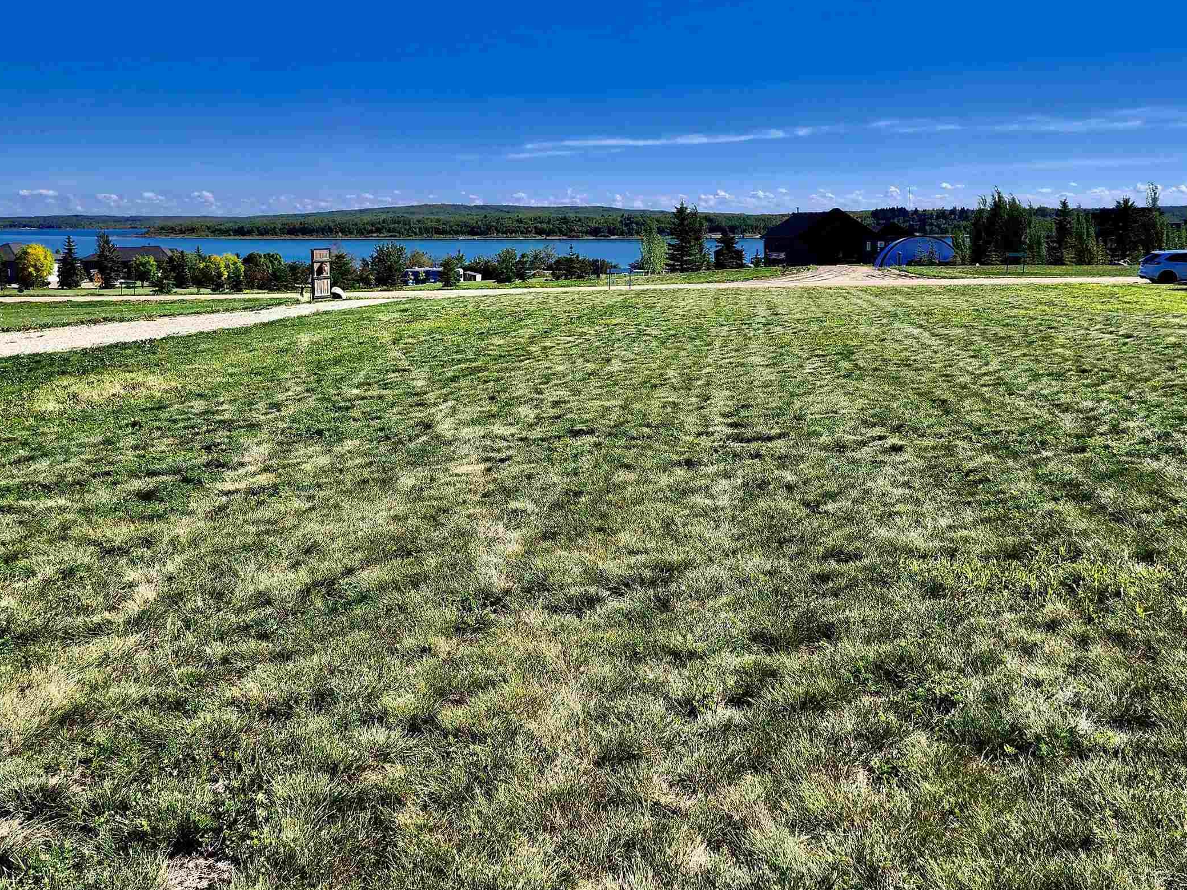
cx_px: 597
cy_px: 327
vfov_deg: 41.5
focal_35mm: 34
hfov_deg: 54.0
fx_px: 1166
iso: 12
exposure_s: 1/1105
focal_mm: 6.4
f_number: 1.8
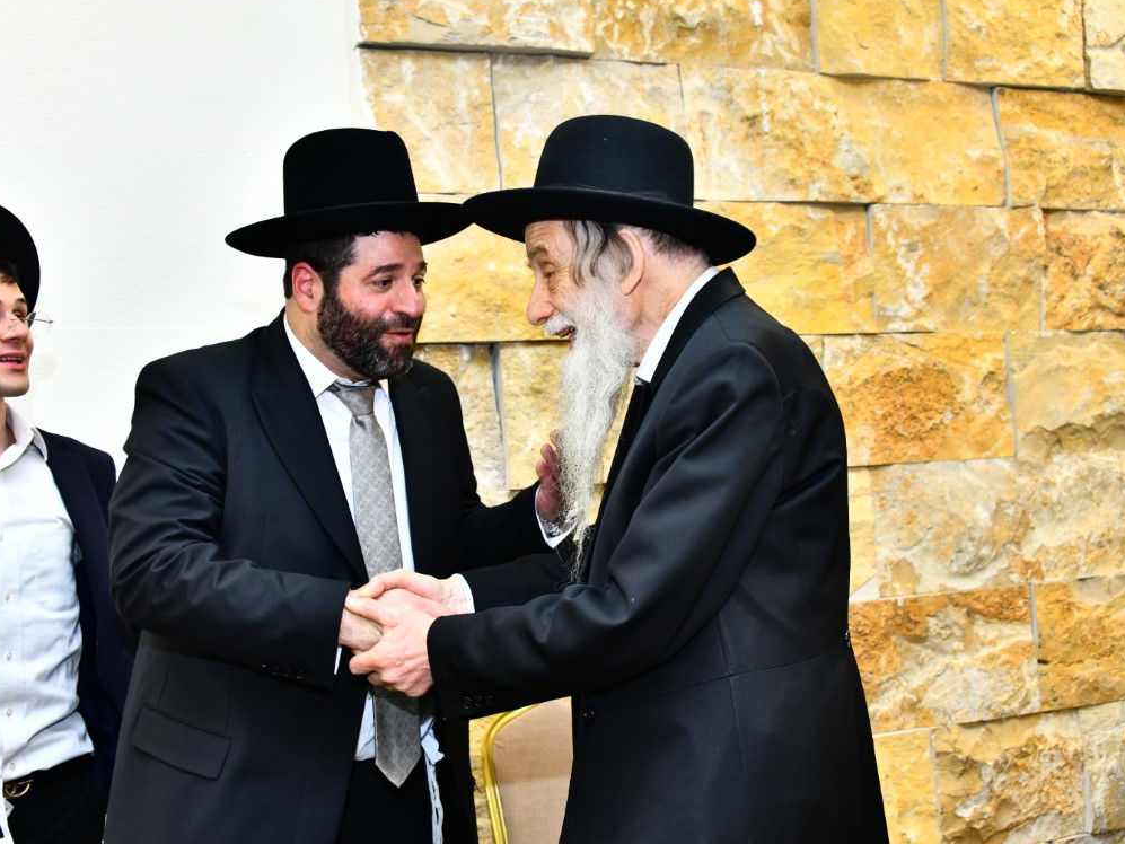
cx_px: 604
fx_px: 1300
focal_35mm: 40
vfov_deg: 36.0
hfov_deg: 46.8
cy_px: 420
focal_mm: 36
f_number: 5.6
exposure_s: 1/125
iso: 1250
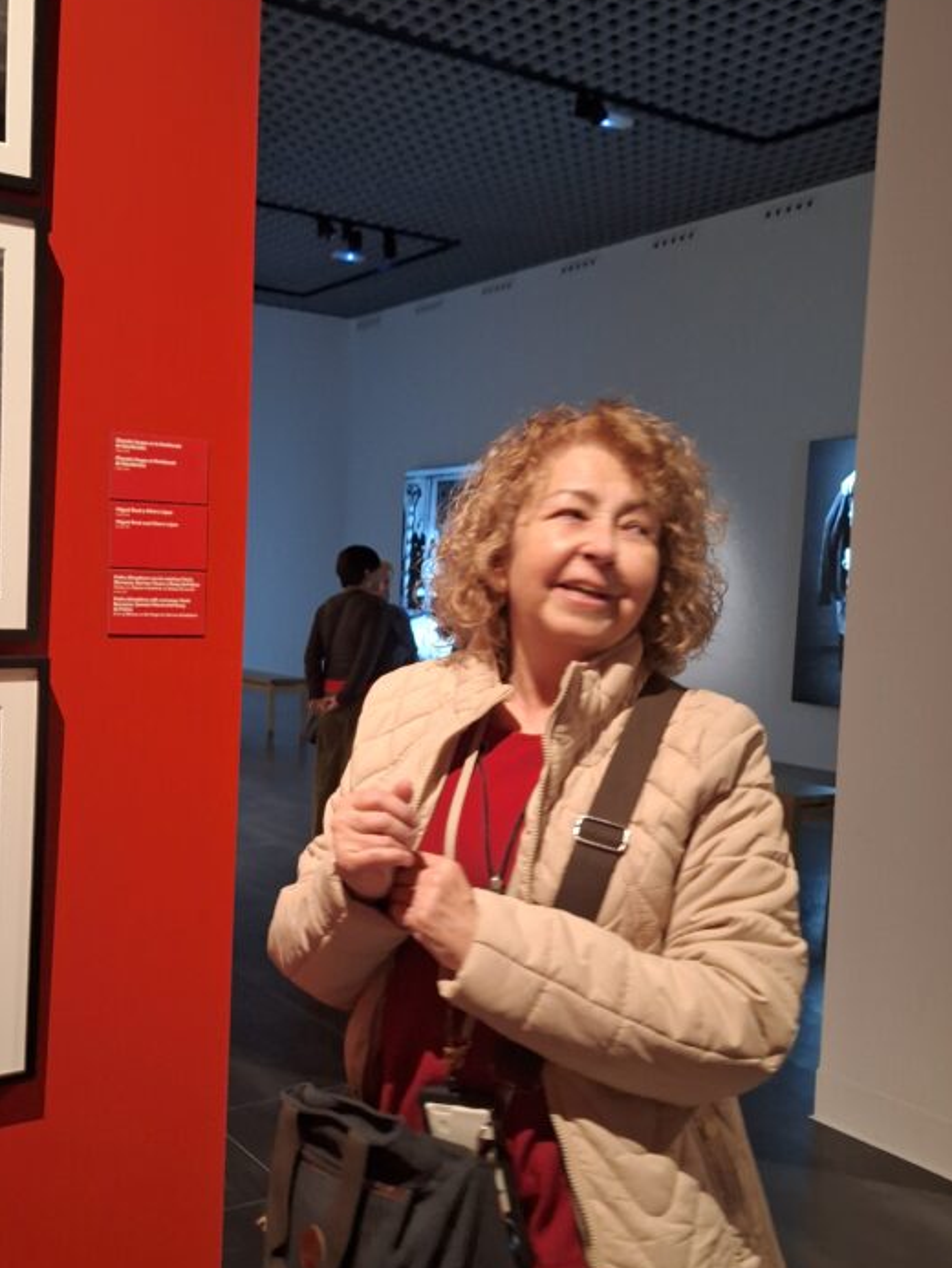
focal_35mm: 34
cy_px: 675
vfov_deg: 53.9
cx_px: 319
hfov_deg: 41.3
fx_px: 1246
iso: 400
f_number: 1.8
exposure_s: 1/25
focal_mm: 5.54
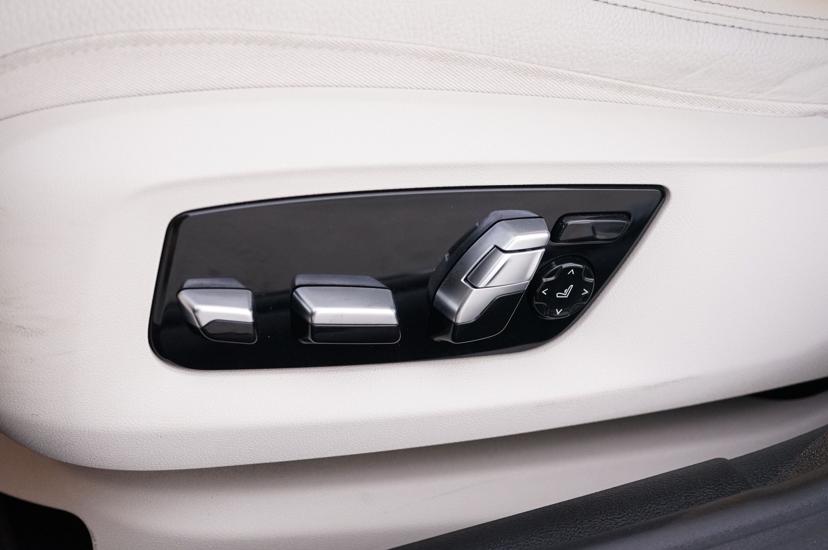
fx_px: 1540
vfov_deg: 20.3
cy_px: 293
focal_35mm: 67
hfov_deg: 30.1
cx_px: 382
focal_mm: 62
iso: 2500
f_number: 6.3
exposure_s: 1/13
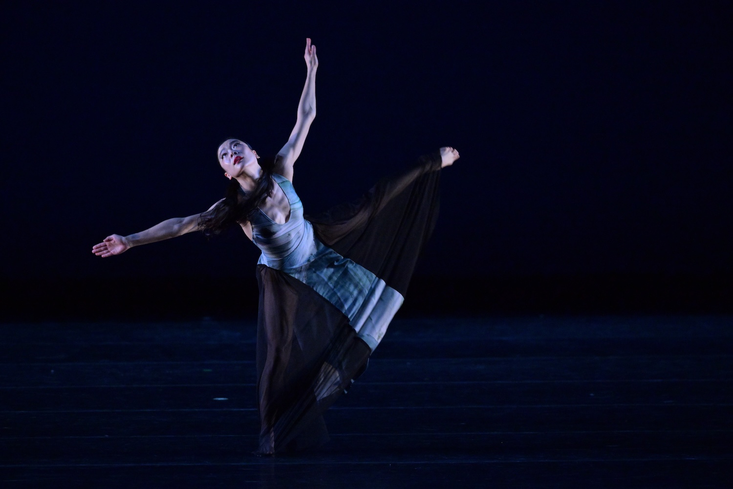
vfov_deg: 3.6
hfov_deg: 5.4
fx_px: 7737
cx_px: 366
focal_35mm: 380
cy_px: 244
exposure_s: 1/400
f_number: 4
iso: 5000
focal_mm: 380
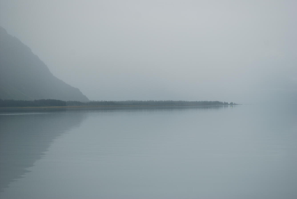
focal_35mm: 82
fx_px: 681
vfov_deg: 16.6
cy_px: 100
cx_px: 148
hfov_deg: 24.6
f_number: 6.3
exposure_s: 1/160
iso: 100
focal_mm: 55
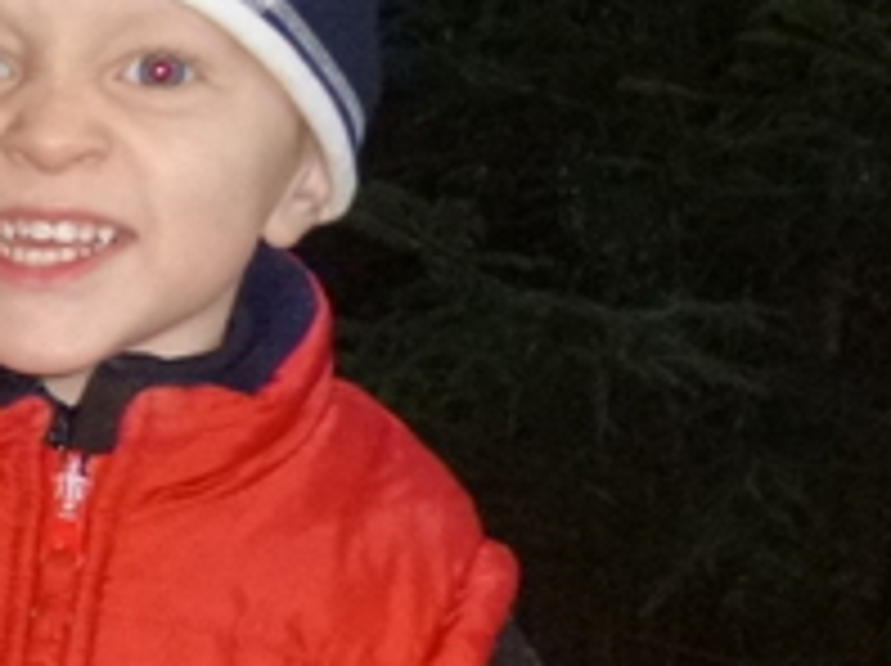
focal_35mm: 182
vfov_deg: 8.1
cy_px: 342
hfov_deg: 10.5
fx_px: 4679
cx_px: -432
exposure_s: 1/60
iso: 400
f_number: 3.9
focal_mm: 8
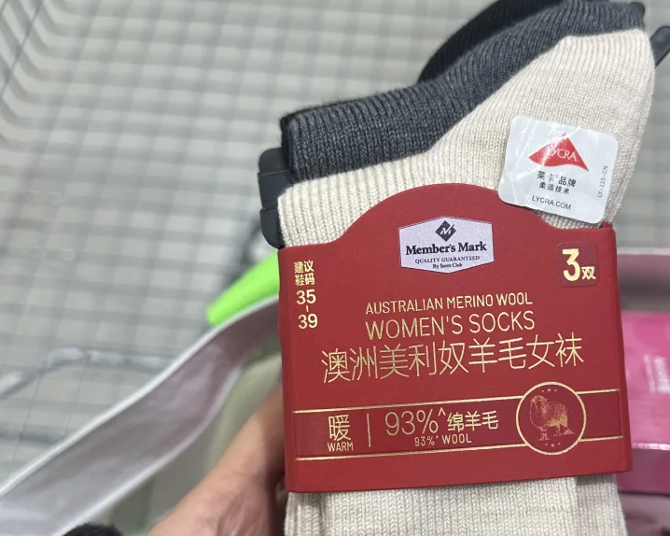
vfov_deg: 31.8
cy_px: 358
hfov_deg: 39.1
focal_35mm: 47
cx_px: 440
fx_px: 932
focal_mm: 6.86
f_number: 1.78
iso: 125
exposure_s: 1/121
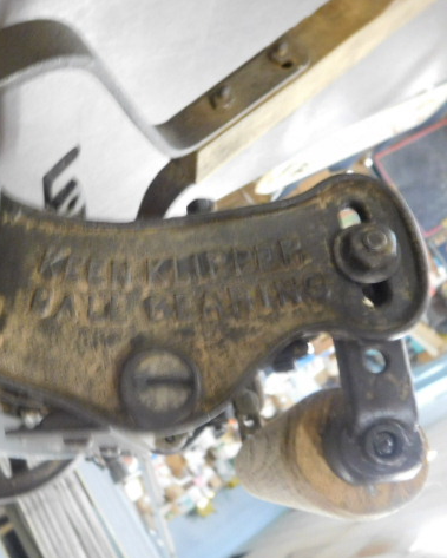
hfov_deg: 42.5
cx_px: 88
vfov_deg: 54.2
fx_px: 545
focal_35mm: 33
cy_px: 282
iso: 800
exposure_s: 1/5
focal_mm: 4.5
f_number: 3.4
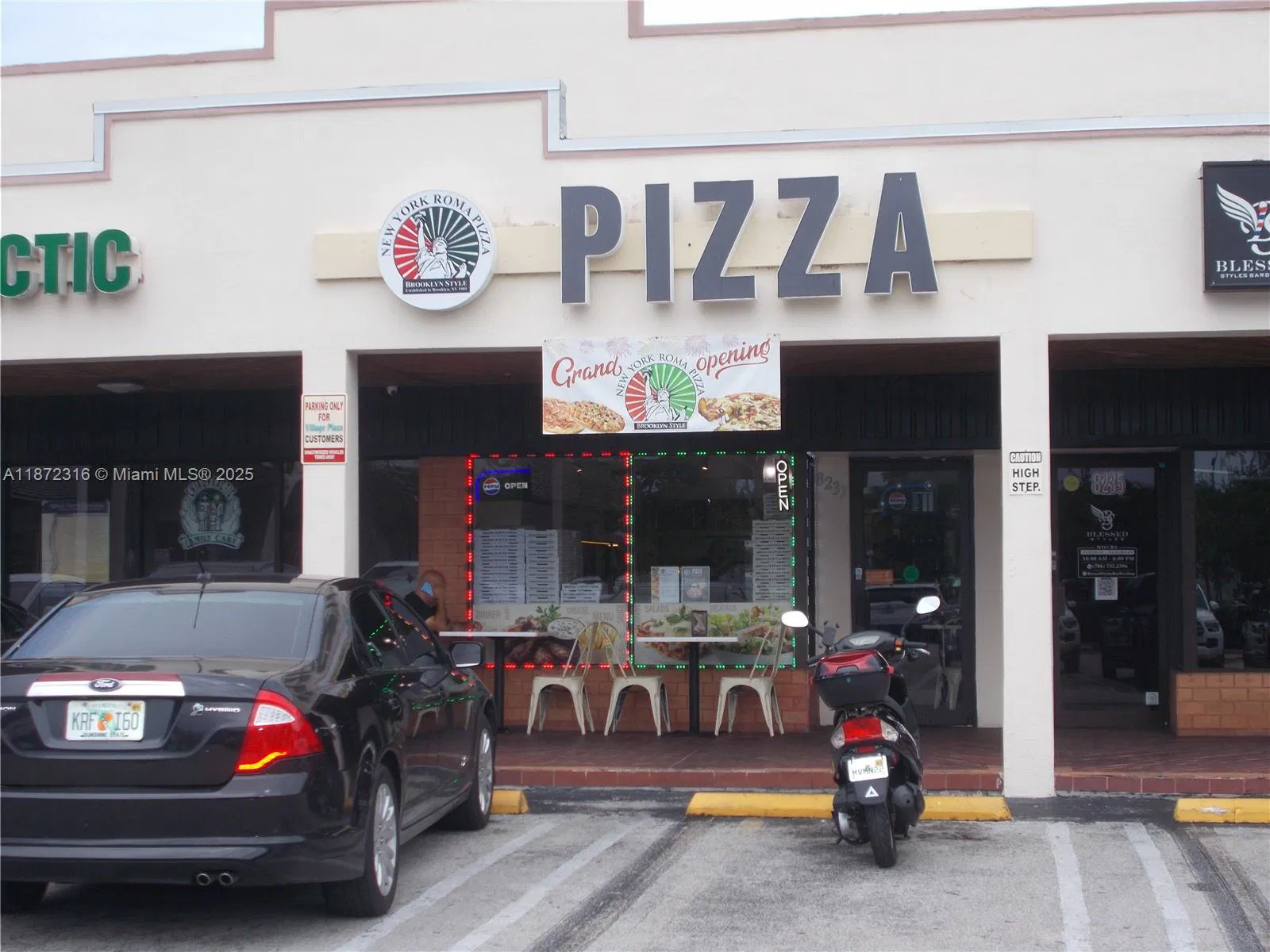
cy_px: 476
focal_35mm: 58
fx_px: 2128
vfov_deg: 25.2
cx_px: 635
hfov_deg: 33.2
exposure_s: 1/250
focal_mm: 10.3
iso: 80
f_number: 4.9
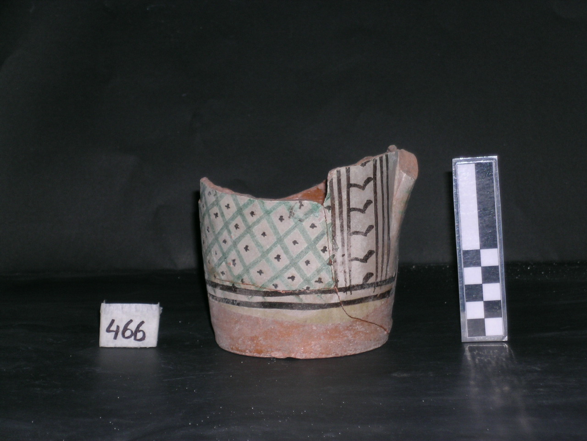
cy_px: 220
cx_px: 294
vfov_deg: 13.7
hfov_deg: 18.2
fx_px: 1831
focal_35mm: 108
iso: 50
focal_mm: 22.5
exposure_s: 1/121
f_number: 4.5
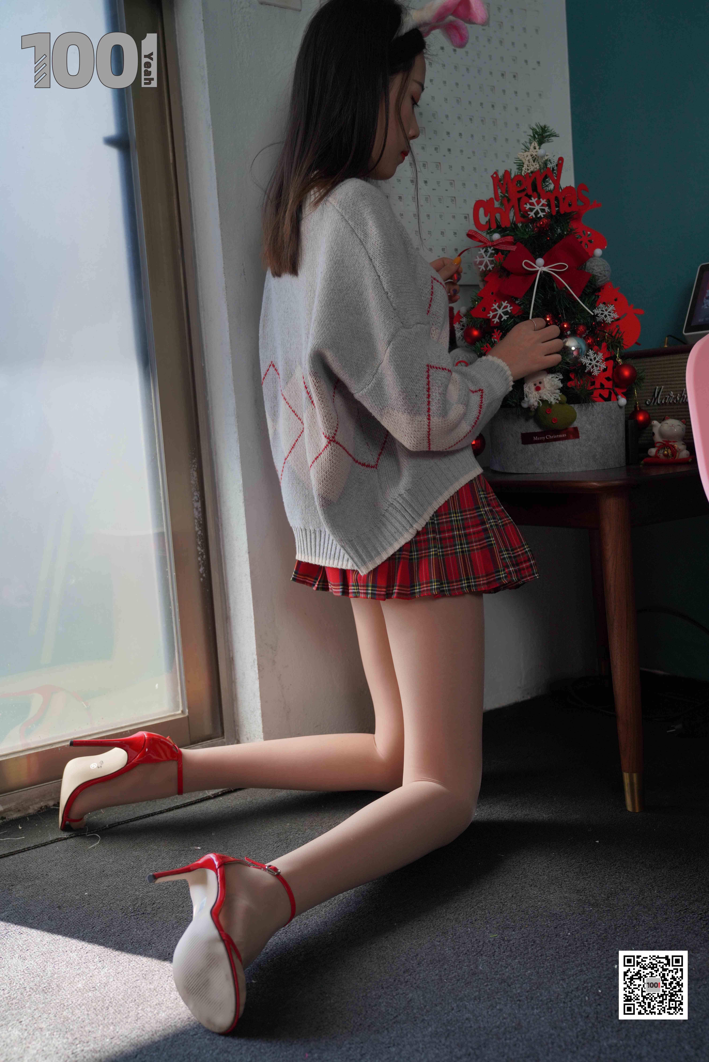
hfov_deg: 36.9
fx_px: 1063
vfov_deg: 53.1
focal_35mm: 36
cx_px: 354
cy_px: 531
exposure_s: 1/200
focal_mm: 36
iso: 320
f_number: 4.5
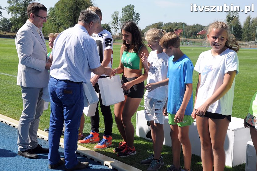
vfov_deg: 25.3
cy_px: 86
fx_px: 382
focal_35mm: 54
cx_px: 129
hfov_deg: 37.2
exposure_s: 1/500
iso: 400
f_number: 11
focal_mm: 35
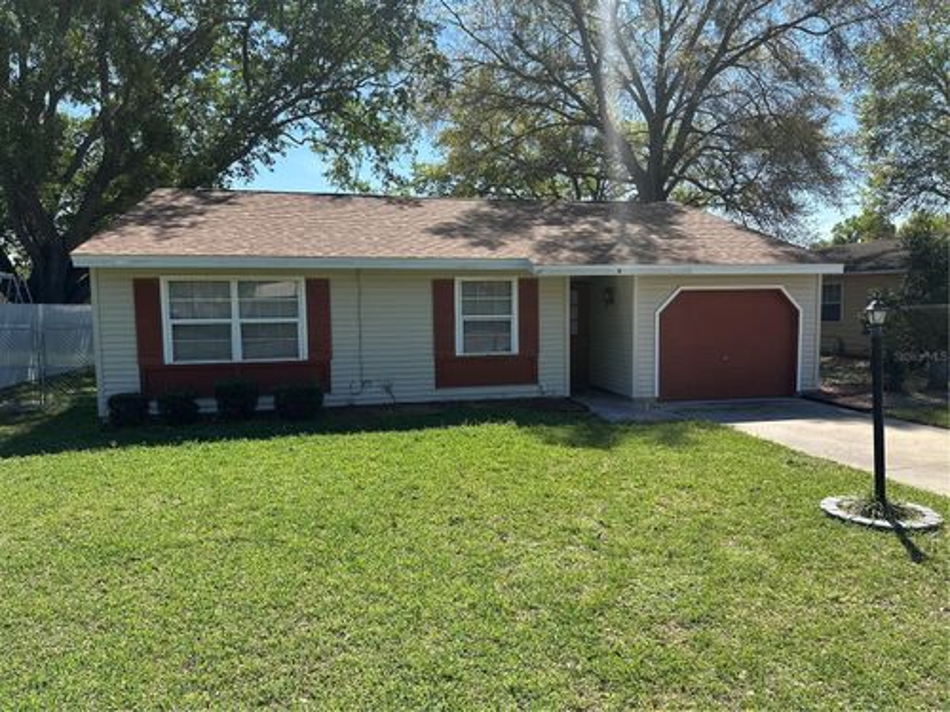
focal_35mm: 24
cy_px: 356
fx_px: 659
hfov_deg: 71.6
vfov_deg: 56.8
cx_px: 475
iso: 80
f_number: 1.78
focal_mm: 6.86
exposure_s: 1/2591
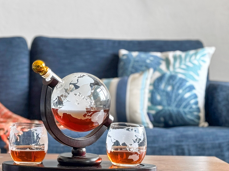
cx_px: 37
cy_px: 51
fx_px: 715
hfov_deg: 18.0
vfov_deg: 13.7
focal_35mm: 108
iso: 80
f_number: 1.8
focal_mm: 6.86
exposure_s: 1/120
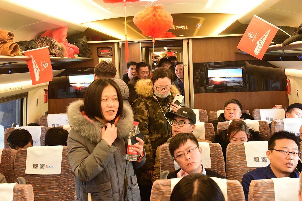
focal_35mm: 55
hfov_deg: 36.2
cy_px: 88
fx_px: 461
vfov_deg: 24.6
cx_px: 140
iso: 6400
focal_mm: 48
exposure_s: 1/160
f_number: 6.3
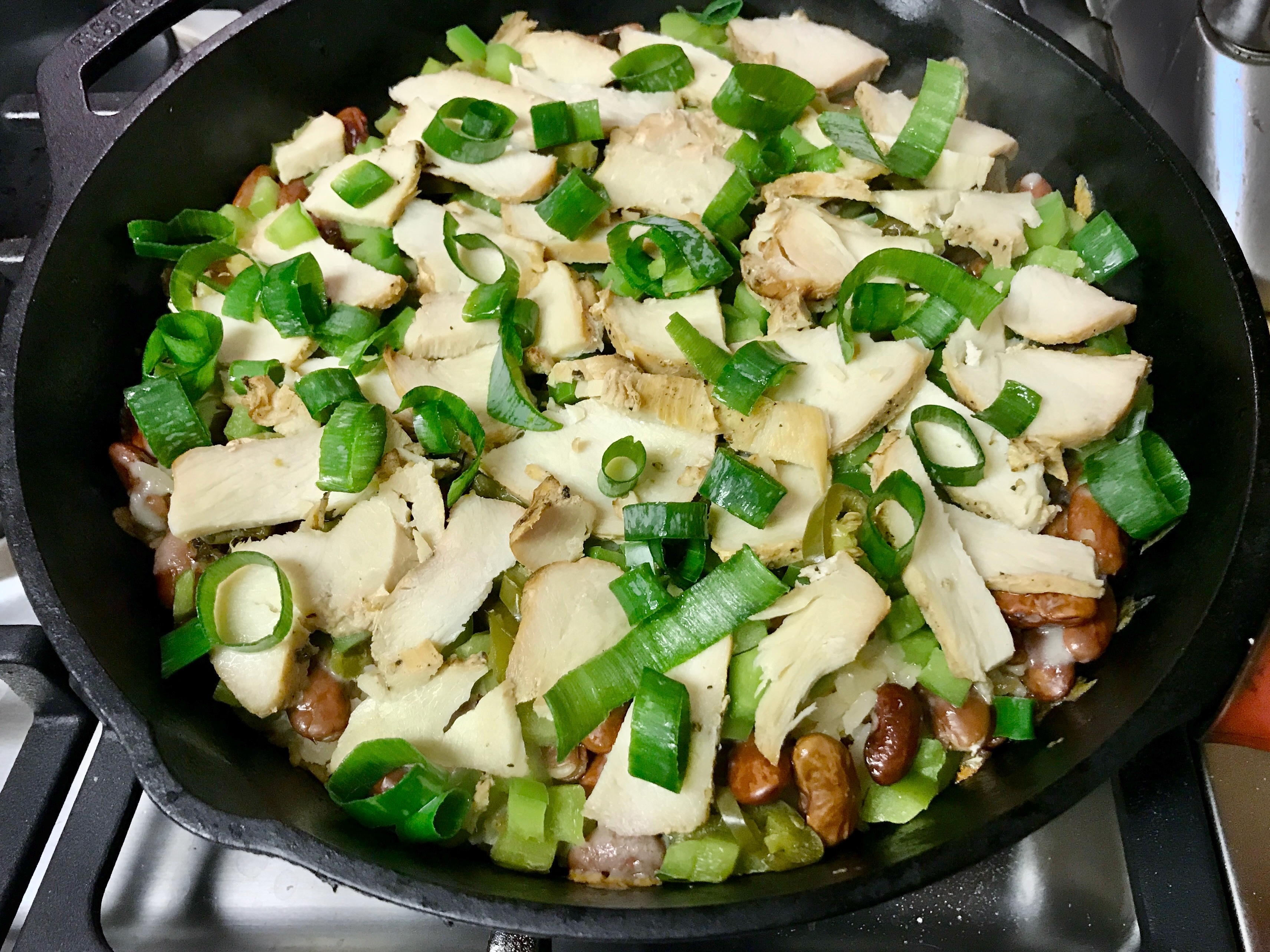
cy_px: 476
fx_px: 1027
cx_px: 635
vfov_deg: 49.7
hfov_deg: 63.4
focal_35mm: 28
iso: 50
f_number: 1.8
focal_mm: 3.99
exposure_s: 1/15
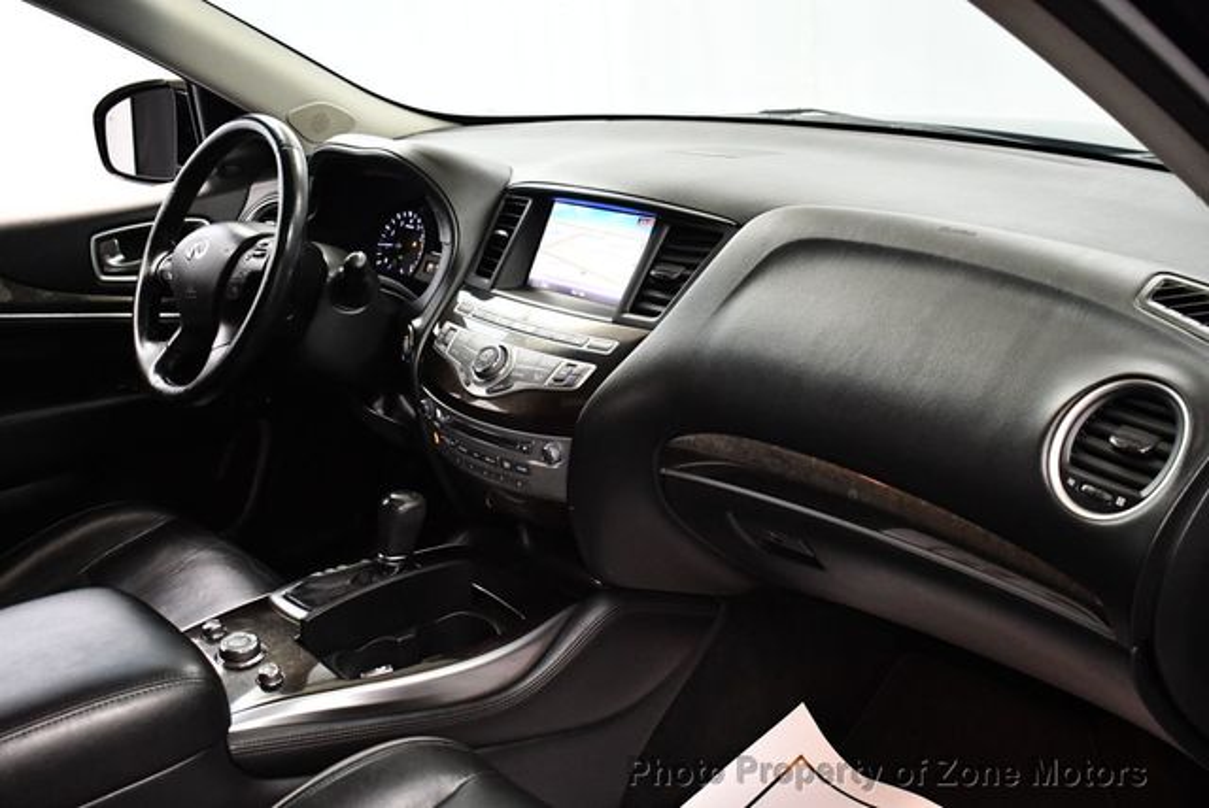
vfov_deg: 36.9
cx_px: 604
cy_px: 404
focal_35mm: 36
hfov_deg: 53.1
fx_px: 1210
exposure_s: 1/125
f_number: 3.5
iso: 3200
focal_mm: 18
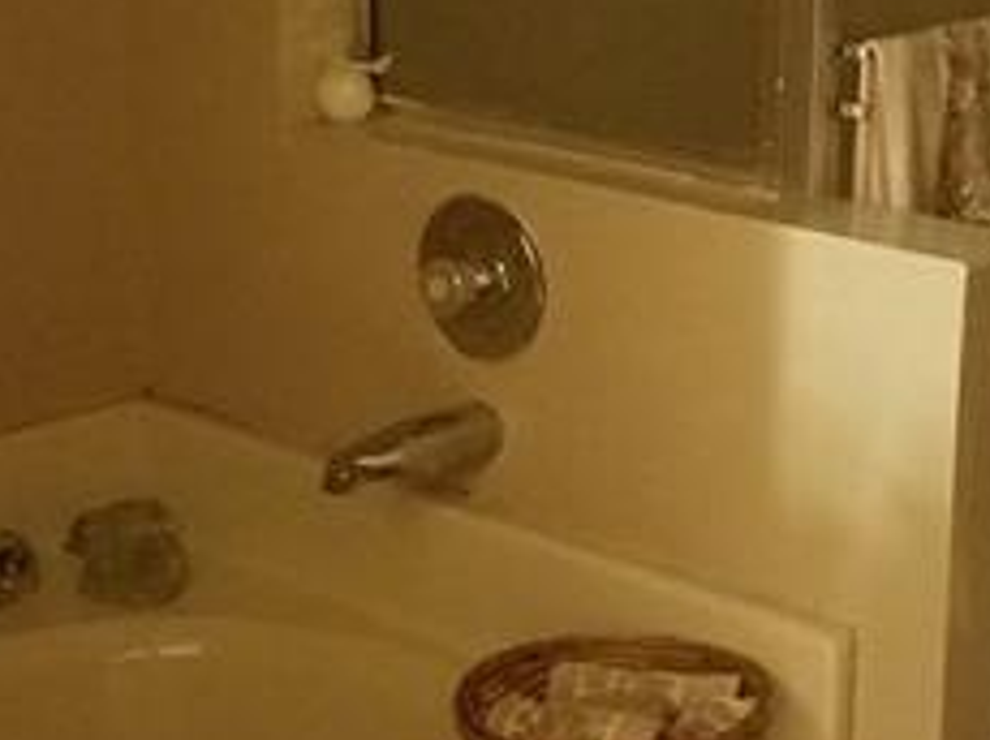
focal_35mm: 87
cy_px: 387
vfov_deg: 16.9
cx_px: 607
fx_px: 2486
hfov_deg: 22.5
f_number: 1.7
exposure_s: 1/10
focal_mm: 4.2
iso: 640
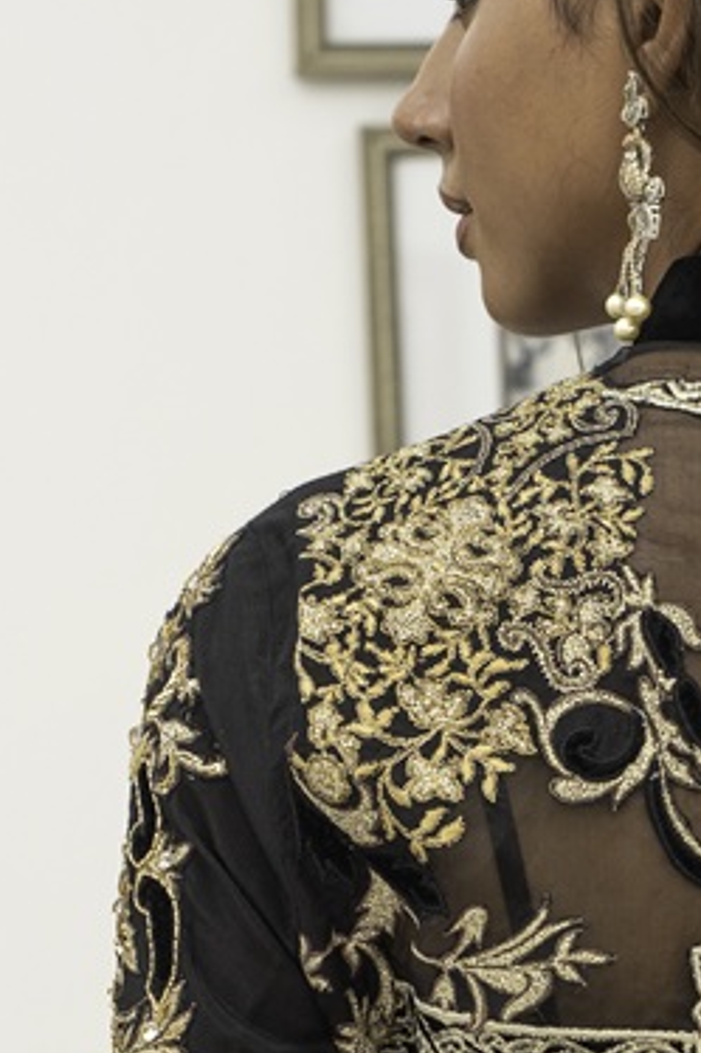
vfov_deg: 12.5
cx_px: 843
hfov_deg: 8.4
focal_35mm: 161
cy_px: 1246
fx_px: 4707
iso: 400
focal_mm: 50
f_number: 5
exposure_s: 1/80
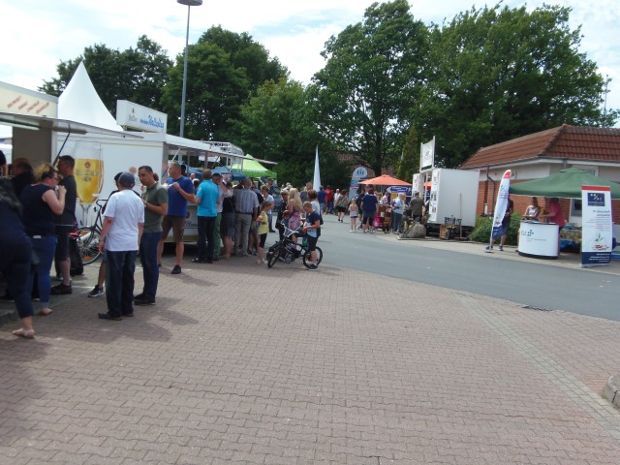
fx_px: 627
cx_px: 310
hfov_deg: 52.6
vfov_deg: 40.7
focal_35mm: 35
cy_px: 232
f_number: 3.4
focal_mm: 6.5
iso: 64
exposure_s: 1/500
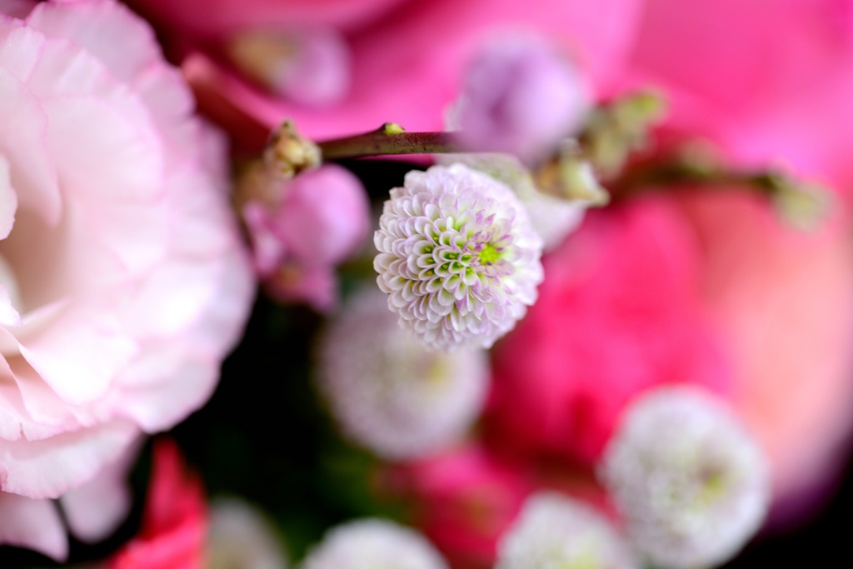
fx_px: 1659
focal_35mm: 70
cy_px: 284
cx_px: 426
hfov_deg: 28.8
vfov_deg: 19.5
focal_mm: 70
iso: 640
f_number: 3.5
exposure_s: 1/20
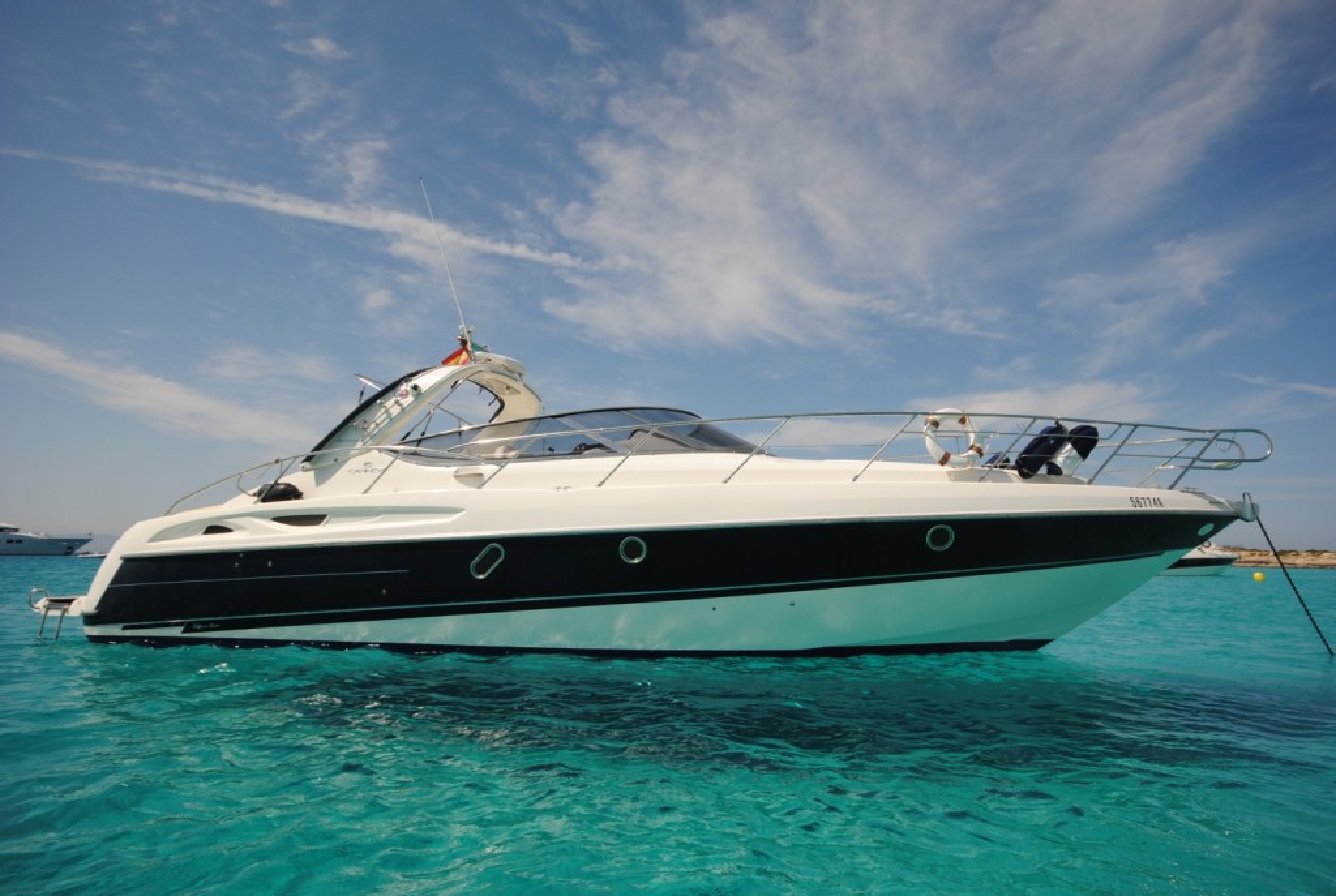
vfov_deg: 63.4
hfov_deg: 85.3
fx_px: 725
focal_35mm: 20
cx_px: 668
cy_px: 448
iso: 100
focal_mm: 13
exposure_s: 1/320
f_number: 9
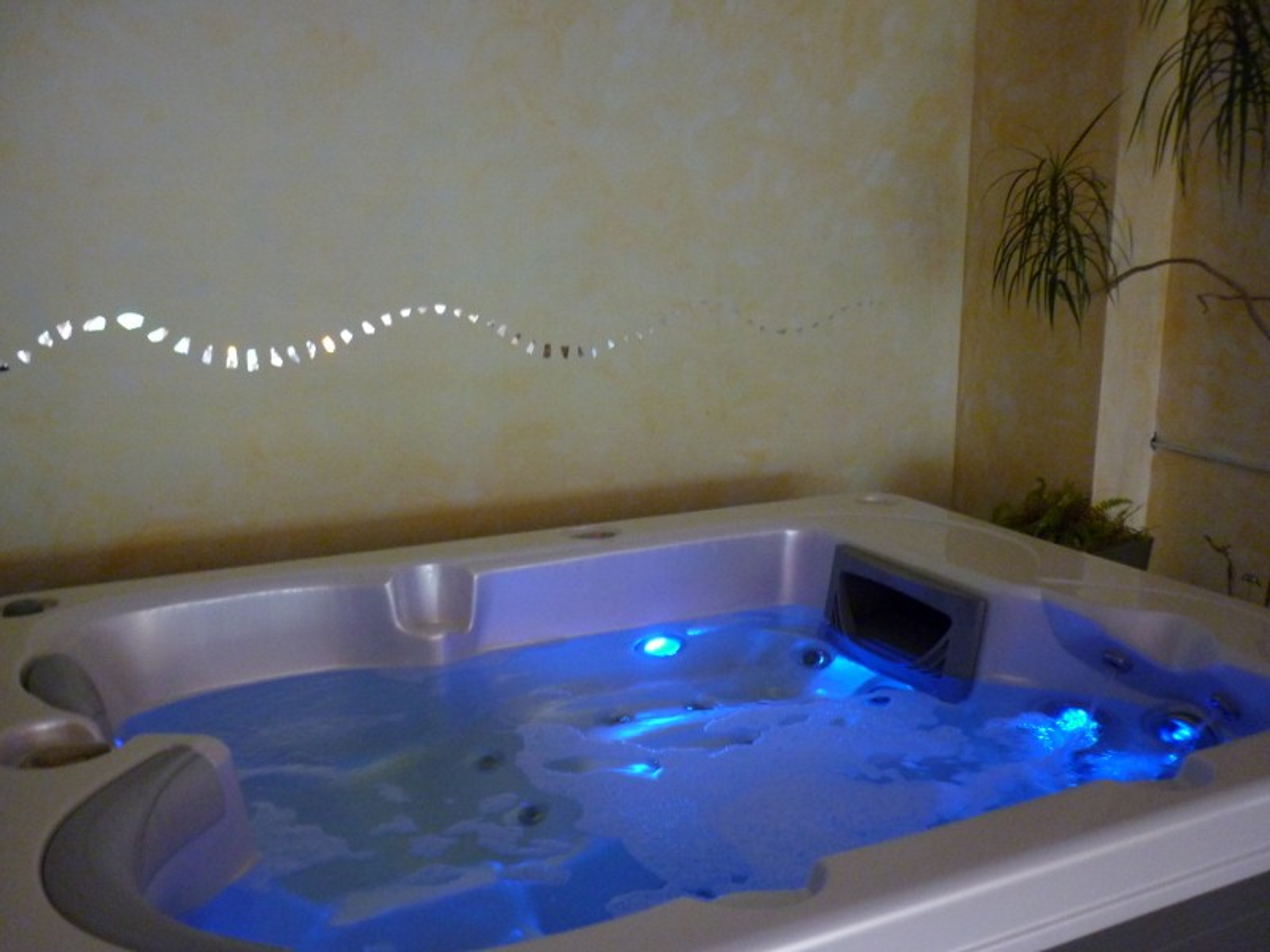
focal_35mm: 33
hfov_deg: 55.4
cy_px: 476
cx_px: 635
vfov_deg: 42.9
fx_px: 1211
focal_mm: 5.5
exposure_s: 1/8
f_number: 2.8
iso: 400
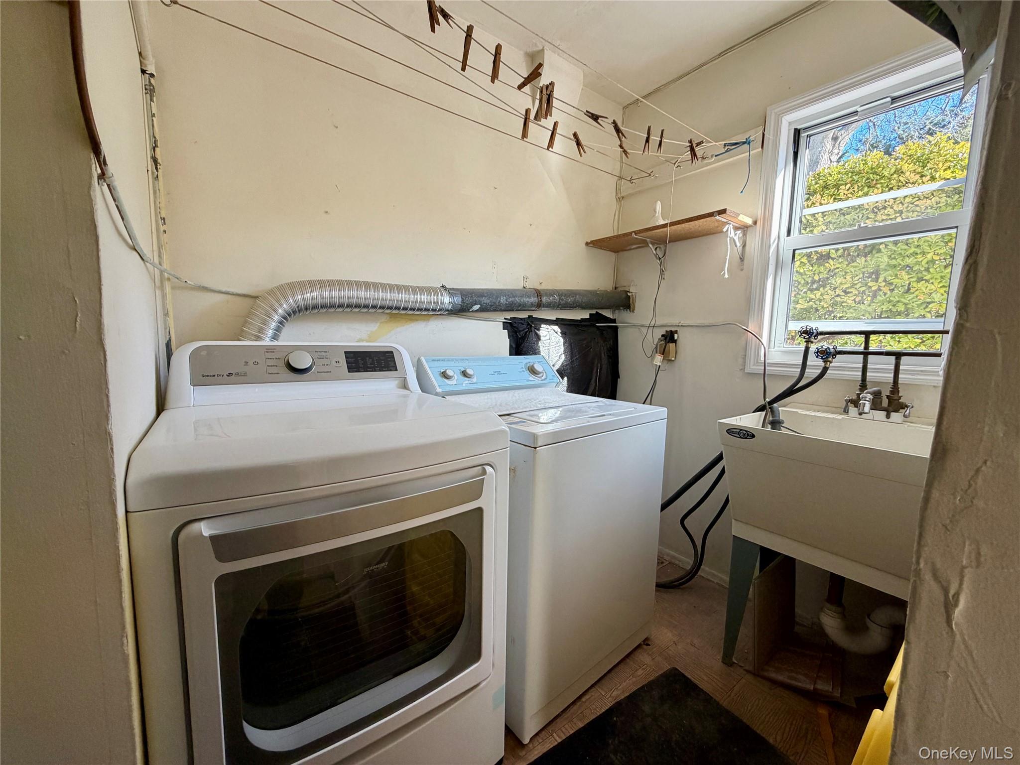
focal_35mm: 14
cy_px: 382
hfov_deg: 102.1
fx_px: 413
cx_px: 510
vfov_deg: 85.7
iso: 200
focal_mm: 2.22
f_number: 2.2
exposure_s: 1/121
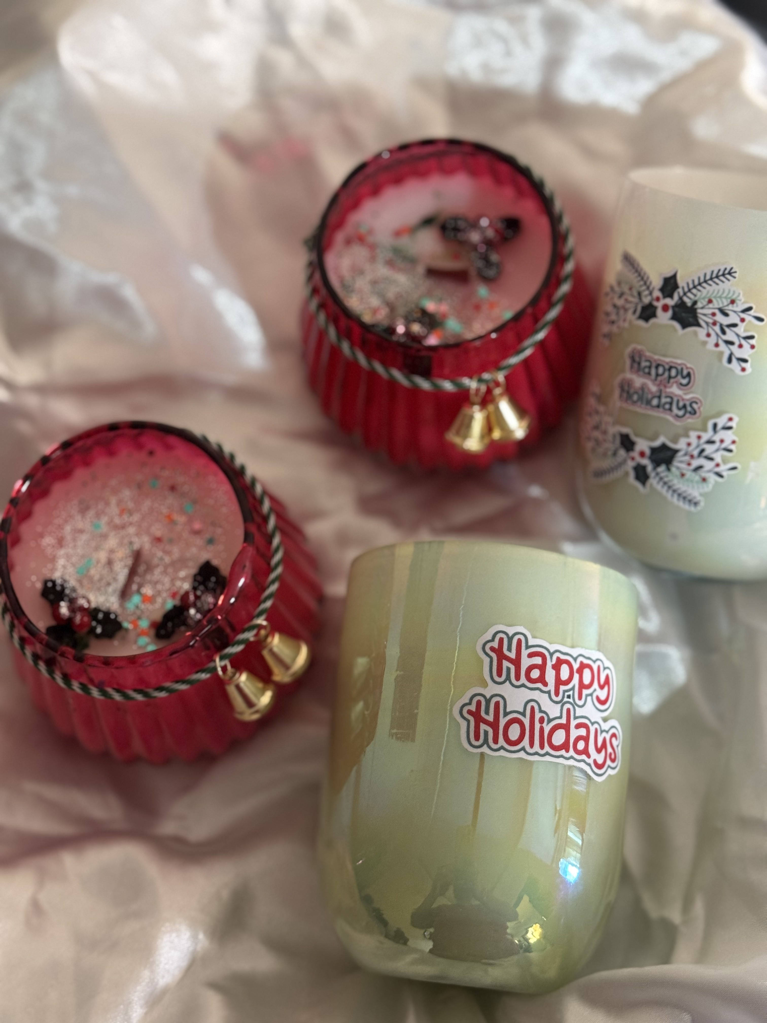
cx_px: 384
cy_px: 512
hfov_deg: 30.3
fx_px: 1418
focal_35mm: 48
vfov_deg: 39.7
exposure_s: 1/33
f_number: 1.78
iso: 400
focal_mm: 6.76
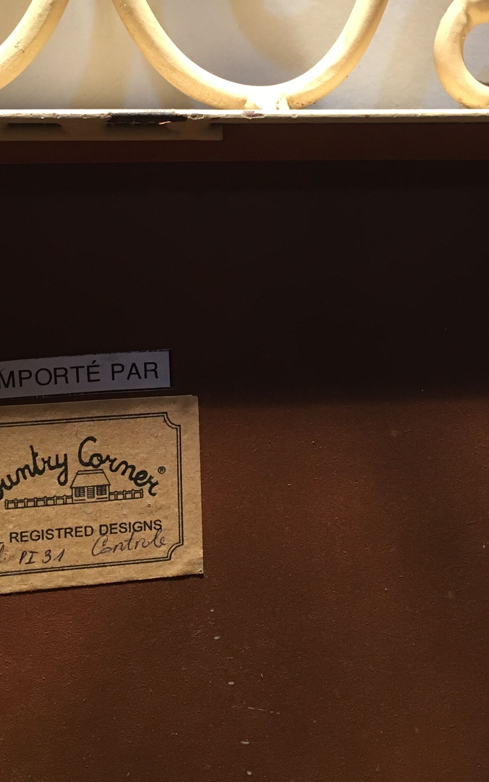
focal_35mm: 51
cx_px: 316
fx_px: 1087
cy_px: 249
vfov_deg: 39.0
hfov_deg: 25.2
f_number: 2.2
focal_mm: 4.15
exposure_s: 1/33
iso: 160
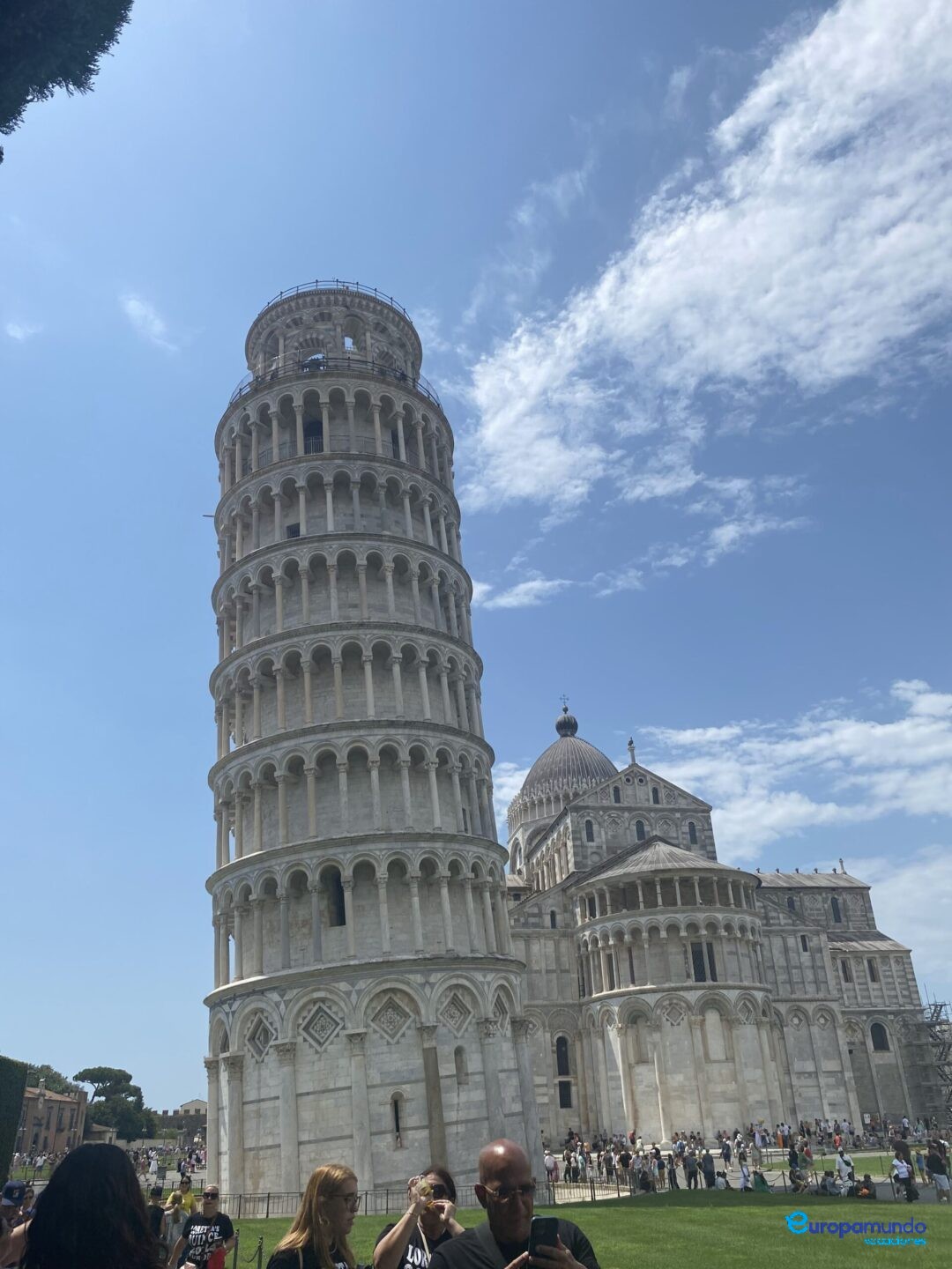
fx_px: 953
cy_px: 634
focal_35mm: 26
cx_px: 476
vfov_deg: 67.3
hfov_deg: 53.1
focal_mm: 4.25
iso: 32
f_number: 1.8
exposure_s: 1/5747
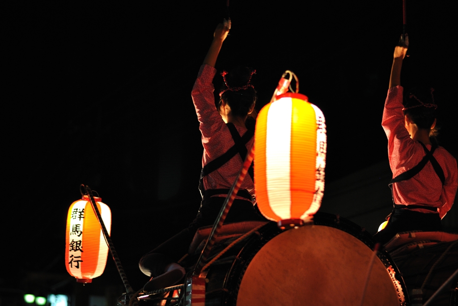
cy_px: 153
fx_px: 955
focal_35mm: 75
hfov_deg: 27.0
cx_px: 229
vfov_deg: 18.2
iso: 200
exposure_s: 1/100
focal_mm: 50
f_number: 1.8
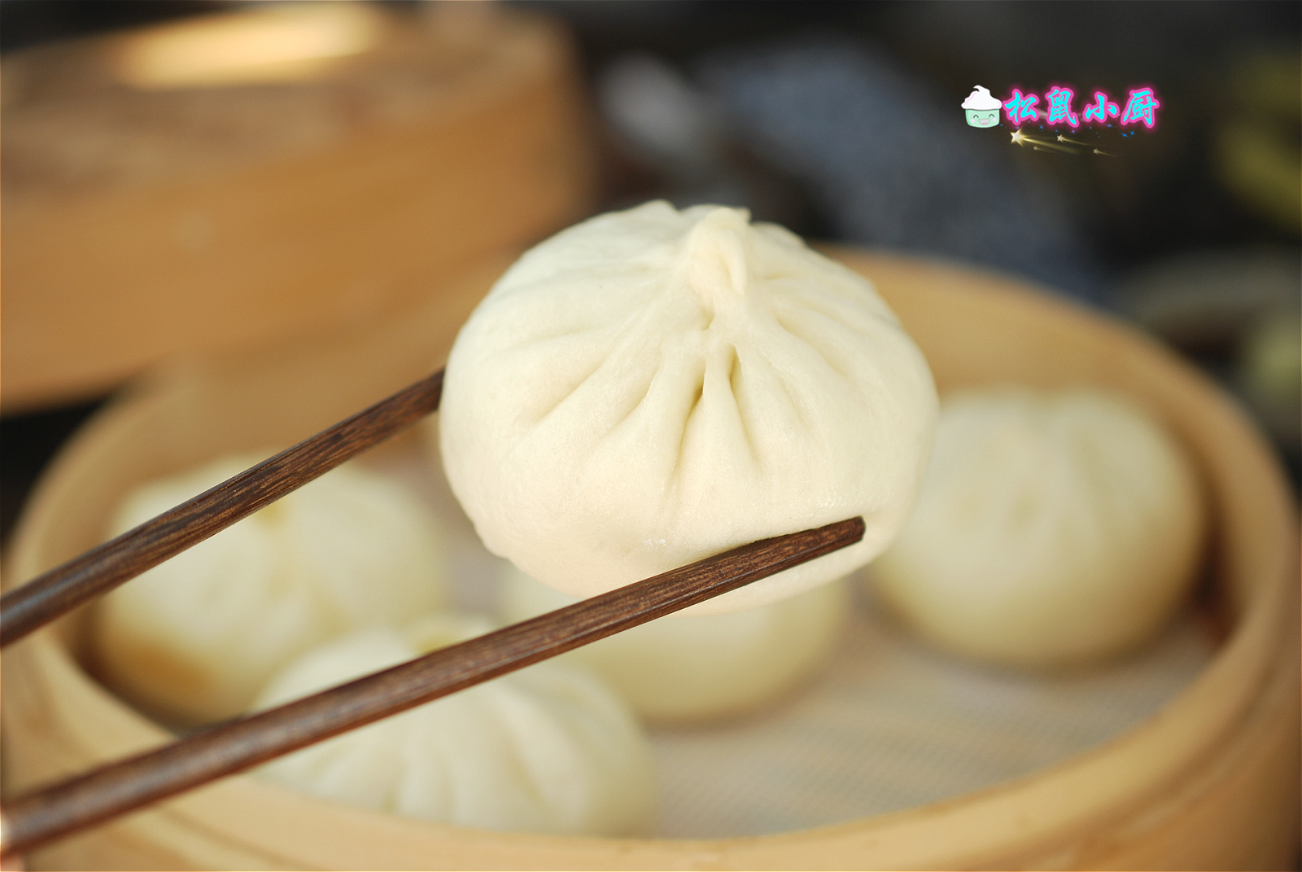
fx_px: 2173
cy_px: 436
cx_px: 651
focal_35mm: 60
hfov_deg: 33.4
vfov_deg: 22.7
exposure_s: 1/60
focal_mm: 40
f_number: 3
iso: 100
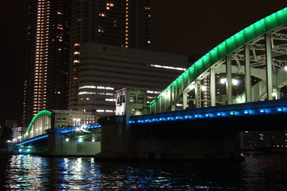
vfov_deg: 27.0
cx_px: 144
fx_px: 399
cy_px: 96
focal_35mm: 50
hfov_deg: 39.6
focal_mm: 50
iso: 6400
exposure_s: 1/10
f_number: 8
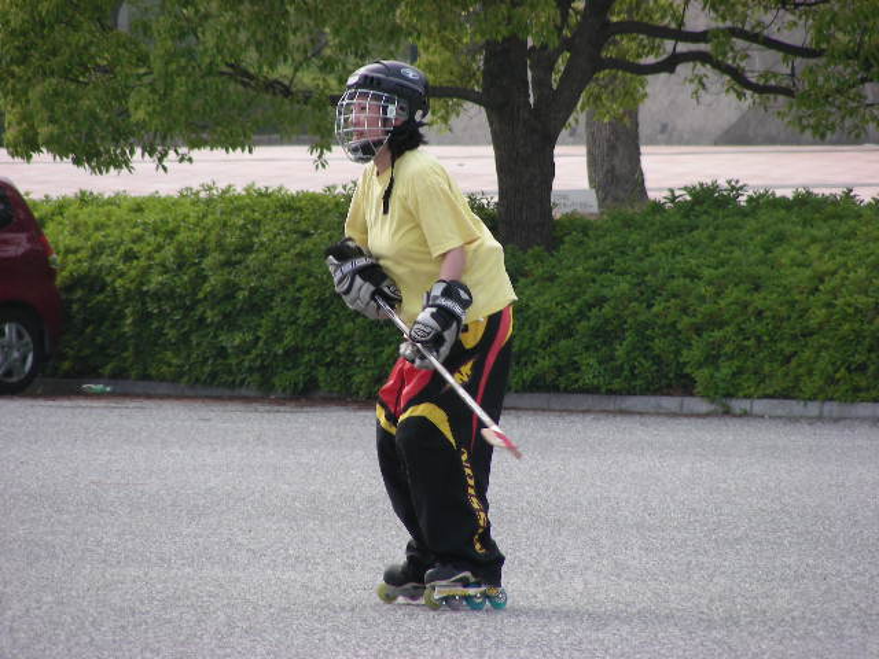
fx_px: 9649
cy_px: 330
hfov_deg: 5.2
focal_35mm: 380
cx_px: 440
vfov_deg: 3.9
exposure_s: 1/179
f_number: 4
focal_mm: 63.3
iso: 50
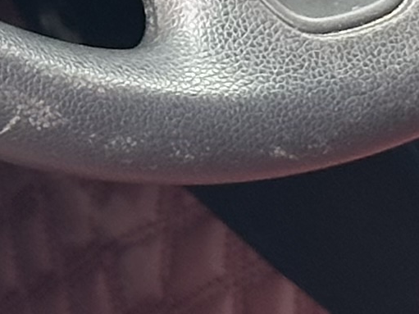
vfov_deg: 3.8
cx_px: 117
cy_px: -659
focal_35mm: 379
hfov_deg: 5.2
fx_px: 4586
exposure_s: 1/170
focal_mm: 6.86
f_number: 1.78
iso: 80
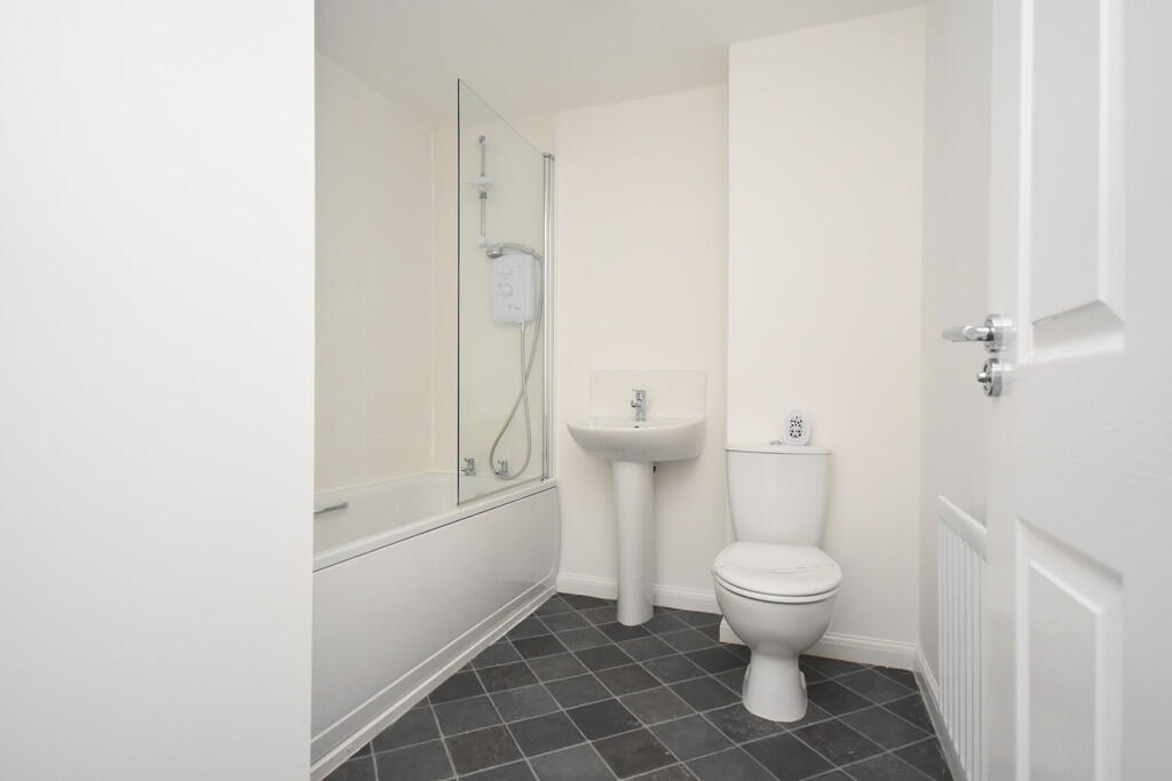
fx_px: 586
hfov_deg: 90.0
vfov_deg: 67.4
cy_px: 390
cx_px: 586
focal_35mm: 18
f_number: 4.5
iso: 2500
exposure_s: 1/60
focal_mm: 12
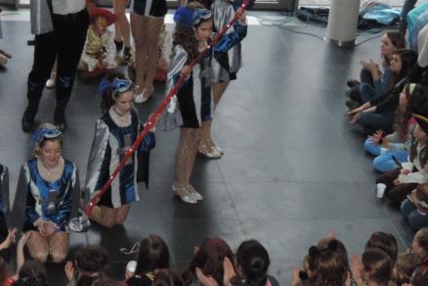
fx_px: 1355
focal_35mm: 114
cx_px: 70
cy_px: 1
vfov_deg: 11.9
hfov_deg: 17.8
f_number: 3.7
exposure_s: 1/160
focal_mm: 10.7
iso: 800
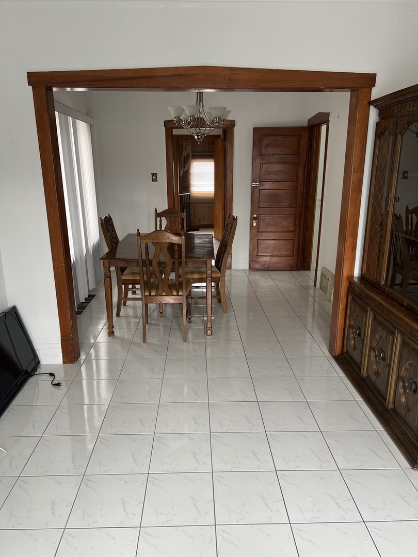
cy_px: 278
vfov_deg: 67.3
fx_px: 419
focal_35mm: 26
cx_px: 209
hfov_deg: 53.1
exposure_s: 1/121
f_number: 1.5
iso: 125
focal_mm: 5.7
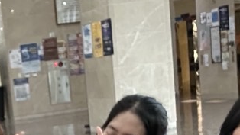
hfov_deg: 20.4
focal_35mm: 102
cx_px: 15
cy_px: 201
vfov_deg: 11.4
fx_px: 649
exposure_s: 1/60
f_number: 1.9
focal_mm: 2.69
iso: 320
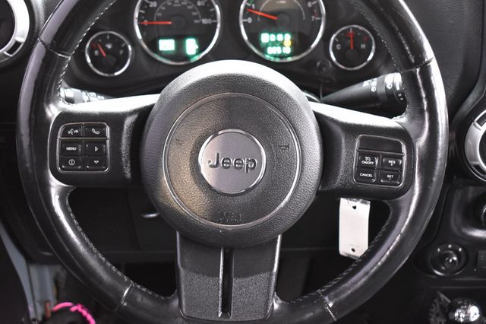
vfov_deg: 23.8
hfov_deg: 35.1
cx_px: 243
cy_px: 162
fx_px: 769
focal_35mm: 57
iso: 3200
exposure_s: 1/4
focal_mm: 38
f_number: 4.8
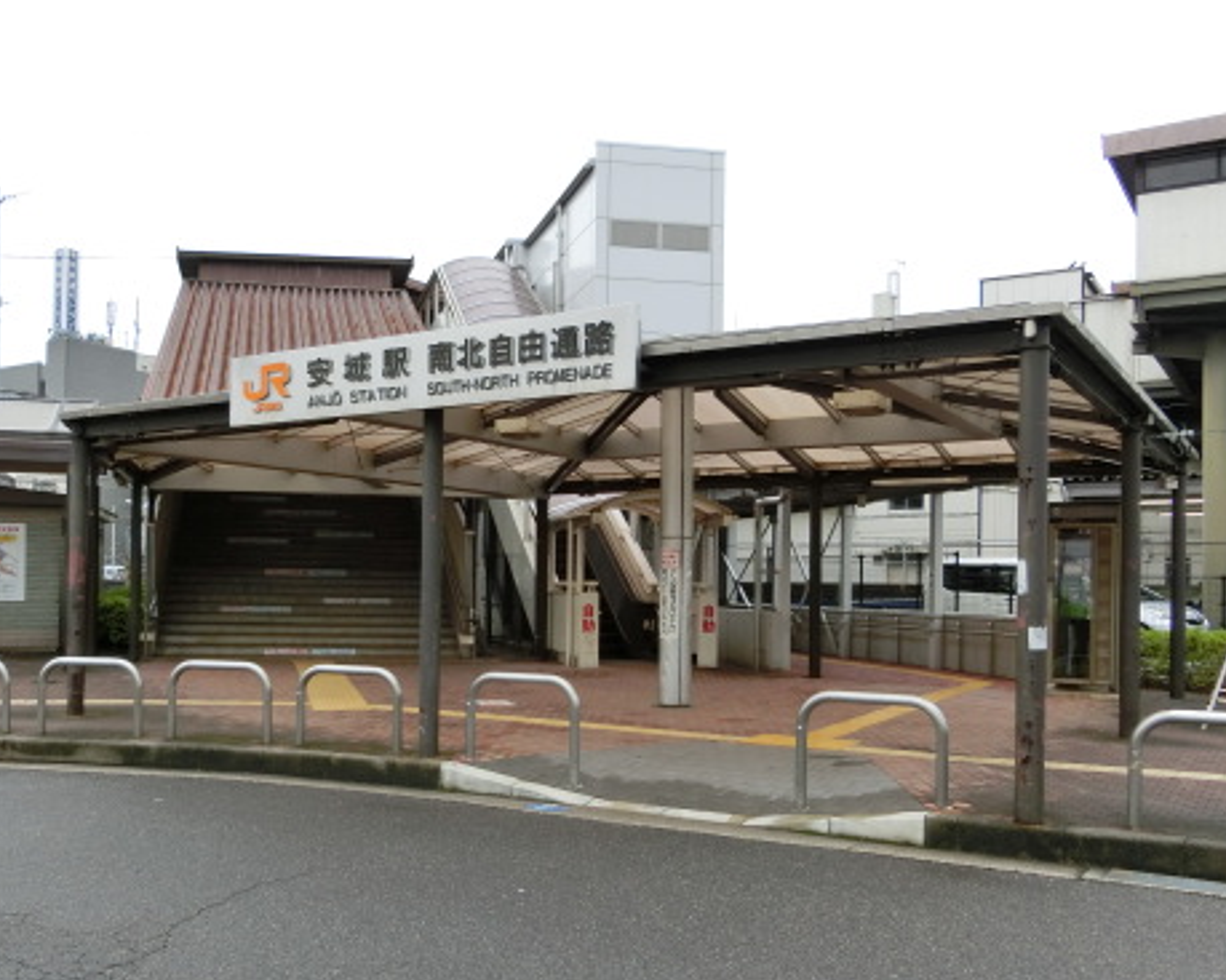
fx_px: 1233
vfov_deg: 43.2
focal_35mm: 34
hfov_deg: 52.4
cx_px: 470
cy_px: 579
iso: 80
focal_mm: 4.5
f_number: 3.5
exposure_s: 1/200
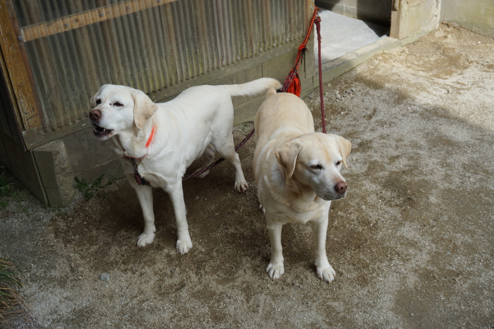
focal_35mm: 42
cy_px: 164
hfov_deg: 46.4
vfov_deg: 31.9
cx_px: 247
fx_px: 576
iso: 100
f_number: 5.6
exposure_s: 1/200
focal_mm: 28
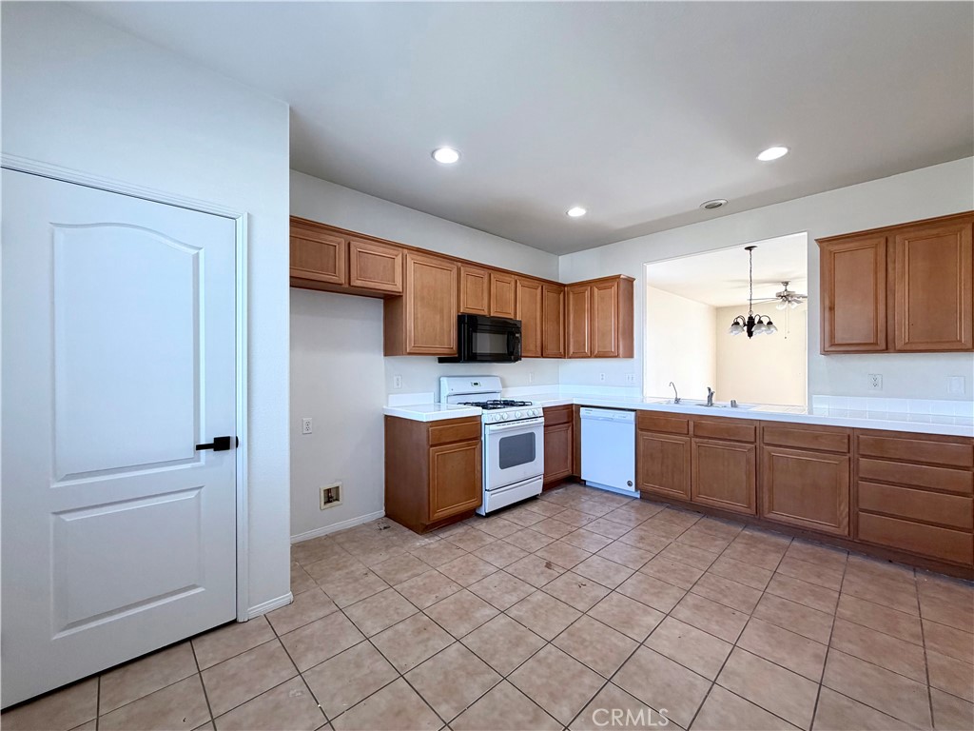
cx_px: 487
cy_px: 366
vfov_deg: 85.7
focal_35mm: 14
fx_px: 394
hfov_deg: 102.1
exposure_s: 1/120
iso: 200
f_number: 2.2
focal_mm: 2.22
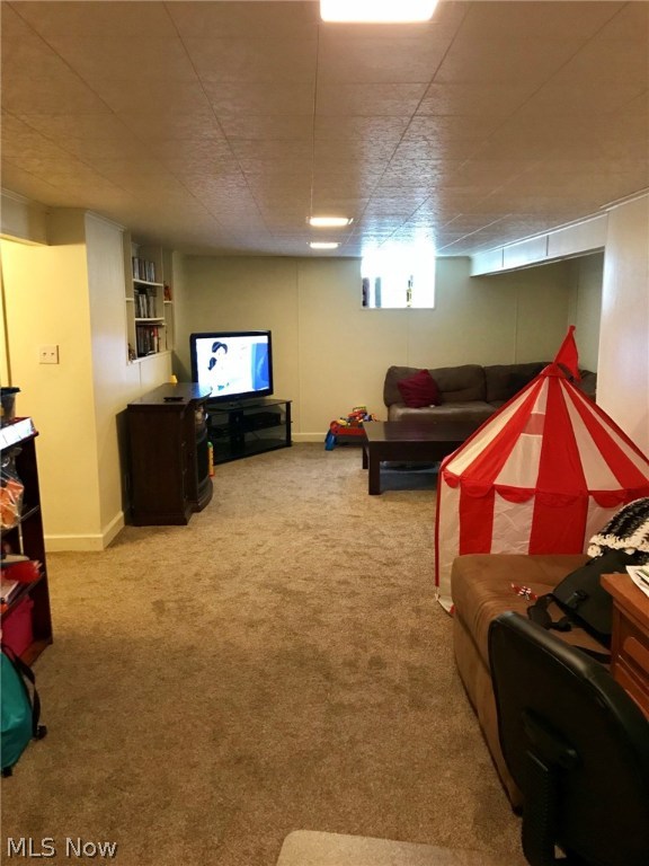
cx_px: 324
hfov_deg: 49.7
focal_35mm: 28
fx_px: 700
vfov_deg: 63.4
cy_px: 433
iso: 100
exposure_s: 1/7
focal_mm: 3.99
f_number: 1.8
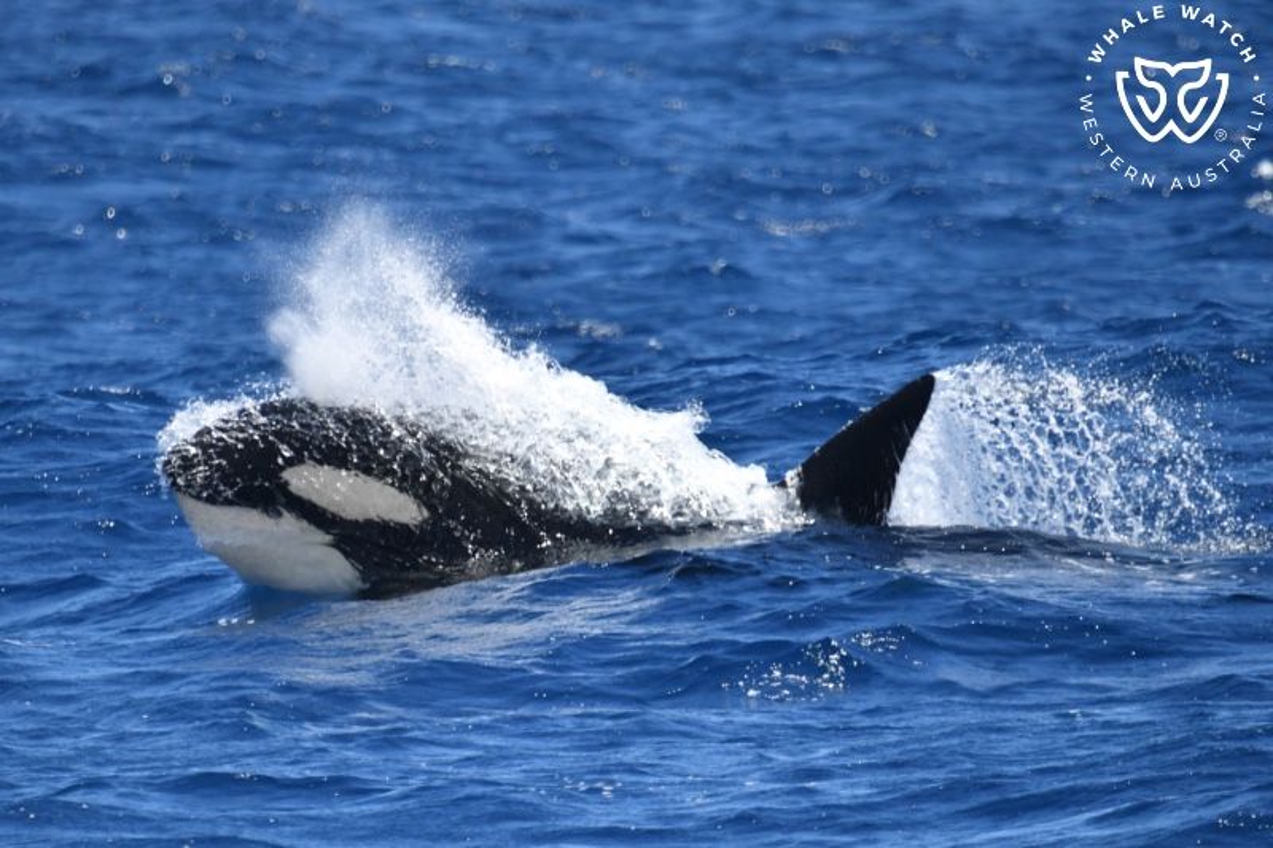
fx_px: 21211
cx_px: 636
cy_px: 424
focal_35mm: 600
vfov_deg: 2.3
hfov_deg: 3.4
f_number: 6.3
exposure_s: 1/8000
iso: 1600
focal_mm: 600
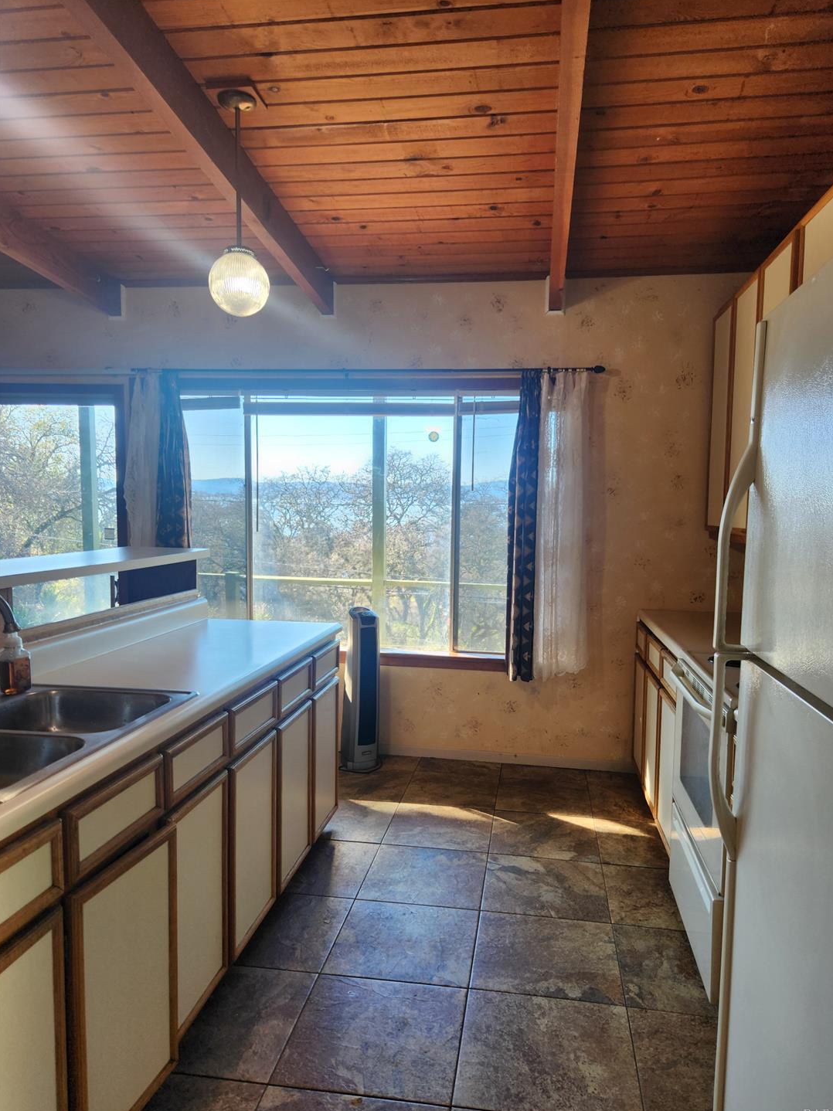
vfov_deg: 71.6
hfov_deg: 56.8
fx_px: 770
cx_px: 432
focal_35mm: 24
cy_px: 563
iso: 50
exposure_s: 1/120
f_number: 1.8
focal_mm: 5.4
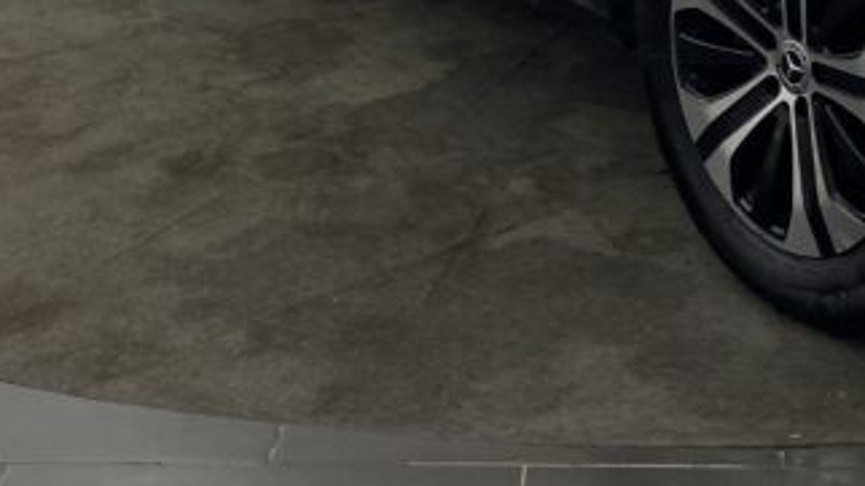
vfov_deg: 12.3
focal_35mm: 90
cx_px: 634
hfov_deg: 23.5
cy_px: -389
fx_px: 2064
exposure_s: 1/100
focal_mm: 4.25
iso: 64
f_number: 1.8
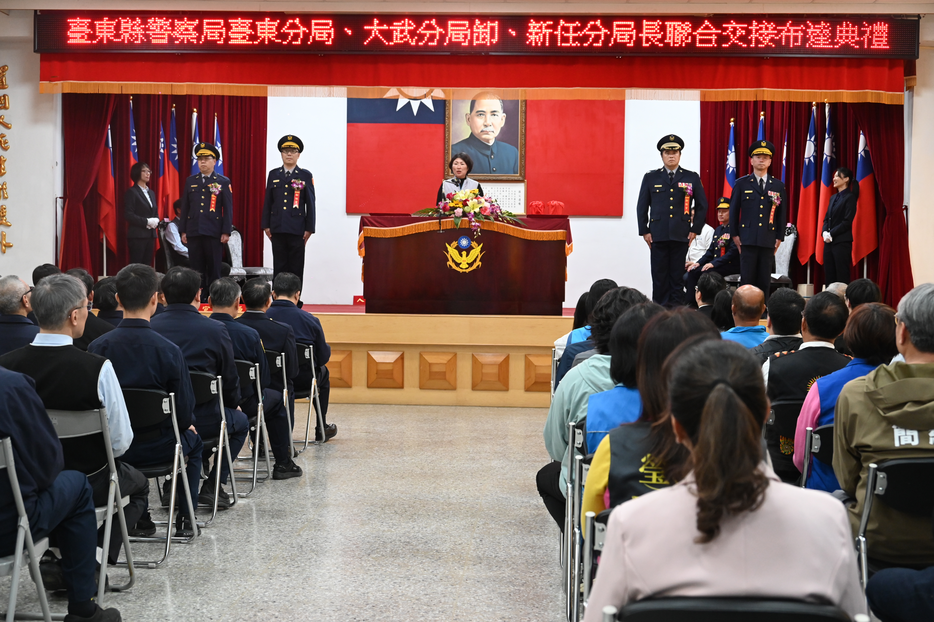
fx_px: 1245
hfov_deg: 41.1
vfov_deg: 28.1
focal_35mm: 48
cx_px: 467
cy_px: 311
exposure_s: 1/80
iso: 3200
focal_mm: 48
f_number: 5.6
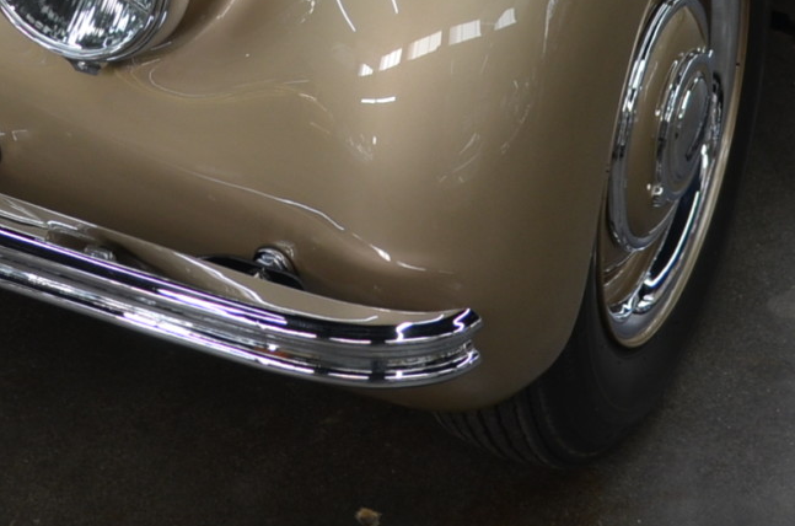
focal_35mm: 95
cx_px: 294
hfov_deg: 21.5
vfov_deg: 13.7
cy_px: -205
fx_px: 2093
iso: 400
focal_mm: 20
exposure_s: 1/60
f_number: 4
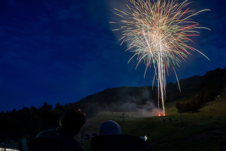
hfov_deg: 54.4
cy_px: 76
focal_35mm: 35
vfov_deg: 37.8
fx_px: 220
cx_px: 113
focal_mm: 35
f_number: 8
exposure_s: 10
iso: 160
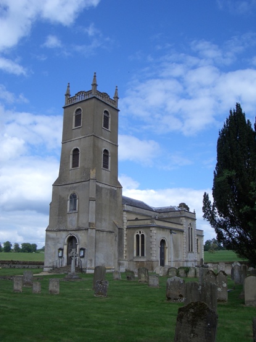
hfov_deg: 40.7
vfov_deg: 52.6
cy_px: 171
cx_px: 128
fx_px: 345
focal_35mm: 35
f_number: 4.3
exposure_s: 1/500
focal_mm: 5.8
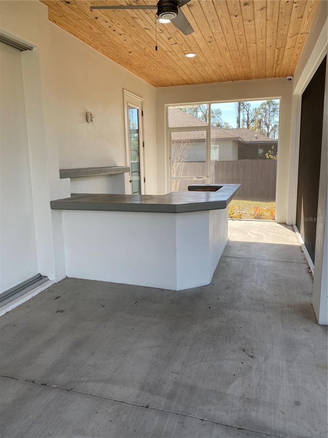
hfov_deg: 53.1
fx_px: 328
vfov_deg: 67.3
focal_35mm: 26
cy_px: 219
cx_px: 164
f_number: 1.8
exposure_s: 1/327
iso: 32
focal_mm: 4.25
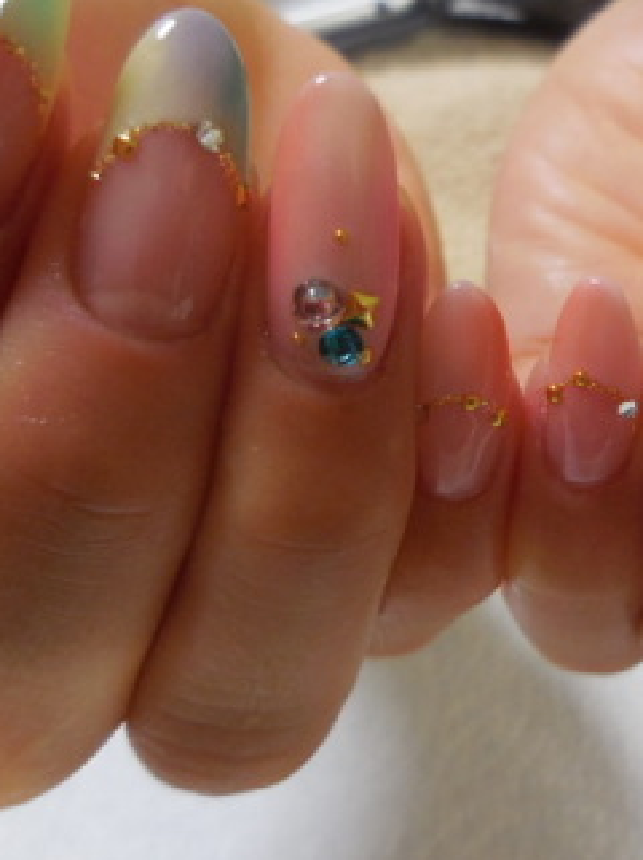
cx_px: 520
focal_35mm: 39
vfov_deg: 47.8
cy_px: 371
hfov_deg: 35.5
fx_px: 968
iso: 250
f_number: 3.3
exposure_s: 1/30
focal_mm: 4.5
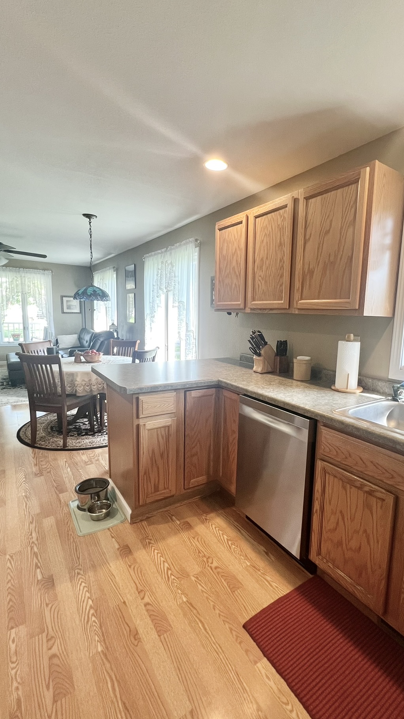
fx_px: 305
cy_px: 362
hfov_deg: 66.3
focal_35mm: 16
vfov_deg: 99.4
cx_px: 247
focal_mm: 1.57
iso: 200
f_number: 1.8
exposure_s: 1/120
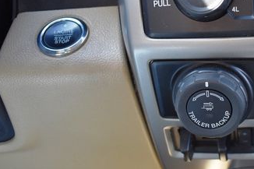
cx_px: 222
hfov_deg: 35.6
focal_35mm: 53
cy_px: 51
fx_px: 374
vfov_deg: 25.3
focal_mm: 18
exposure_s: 1/250
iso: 800
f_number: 3.5
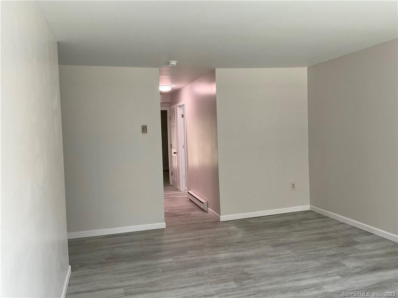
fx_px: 333
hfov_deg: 61.7
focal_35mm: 29
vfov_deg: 48.2
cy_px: 149
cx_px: 199
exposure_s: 1/86
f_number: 1.8
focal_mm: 3
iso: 64
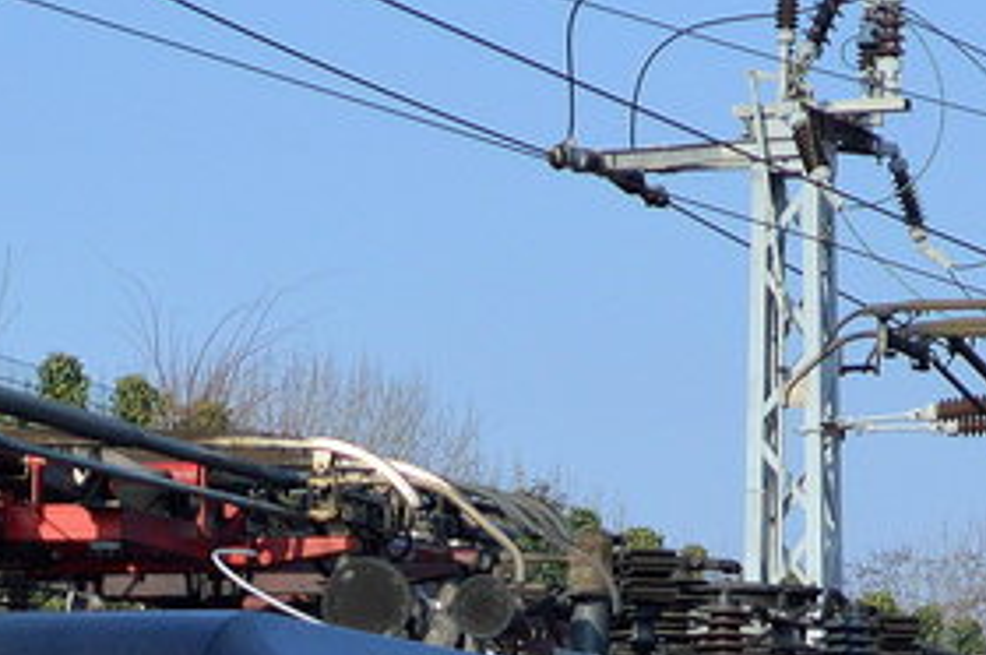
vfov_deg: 3.8
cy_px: 1248
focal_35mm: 353
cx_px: 338
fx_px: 9661
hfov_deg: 5.8
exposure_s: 1/1600
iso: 400
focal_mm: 55
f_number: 5.6
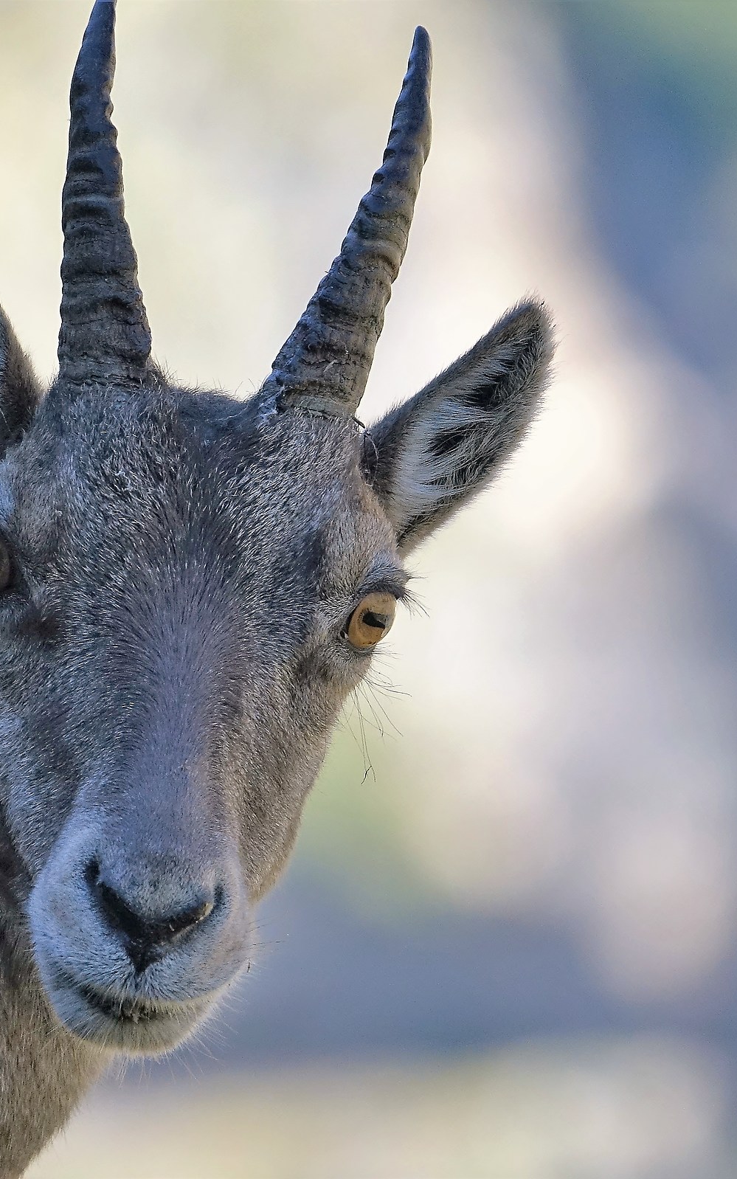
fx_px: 28822
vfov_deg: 2.3
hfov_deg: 1.5
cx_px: 271
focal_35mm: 897
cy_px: 590
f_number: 4
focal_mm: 214.72
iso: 640
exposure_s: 1/1000
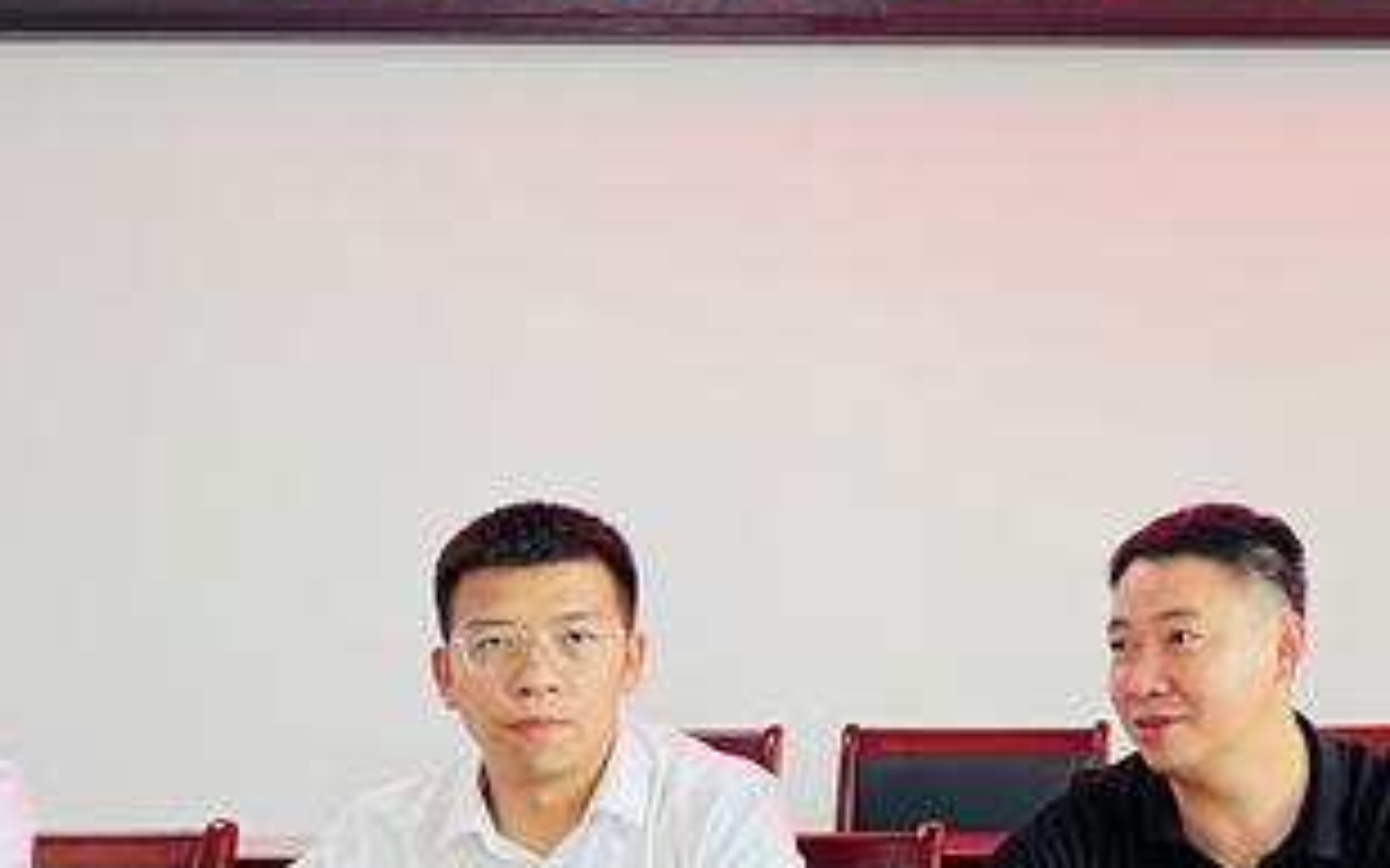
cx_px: 1318
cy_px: 508
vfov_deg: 22.7
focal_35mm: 57
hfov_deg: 33.3
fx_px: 2159
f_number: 1.6
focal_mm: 5.1
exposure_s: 1/83
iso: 125
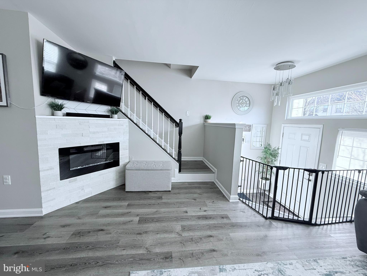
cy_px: 138
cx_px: 184
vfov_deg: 85.7
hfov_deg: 102.1
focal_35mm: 14
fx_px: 148
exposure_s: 1/99
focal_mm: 2.22
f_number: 2.2
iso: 125
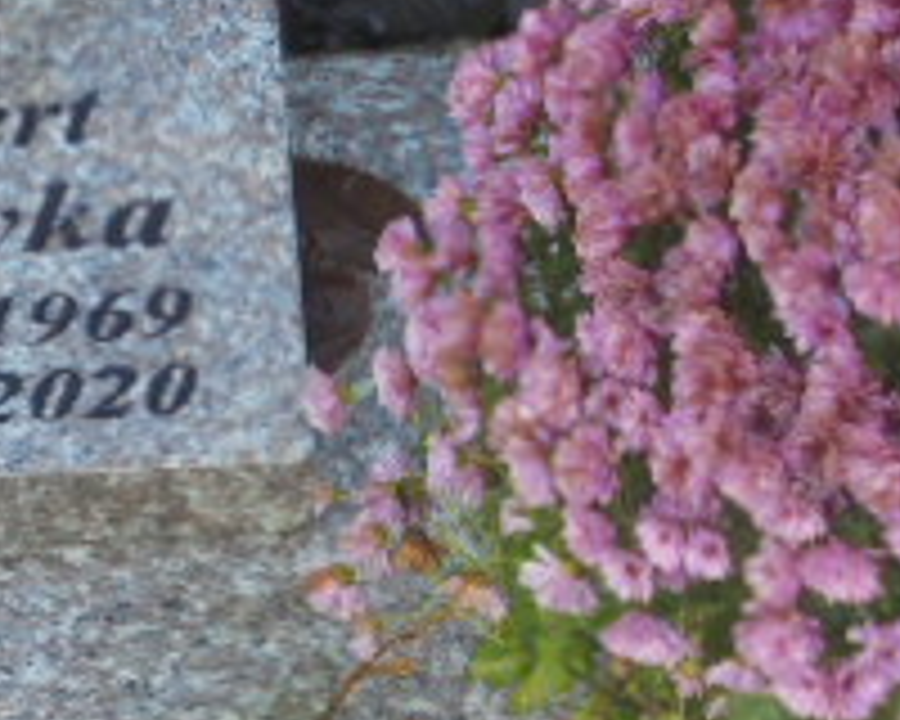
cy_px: 873
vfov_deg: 9.9
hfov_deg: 12.0
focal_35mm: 153
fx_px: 4075
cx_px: -459
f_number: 4.8
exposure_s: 1/40
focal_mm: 8.9
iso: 100
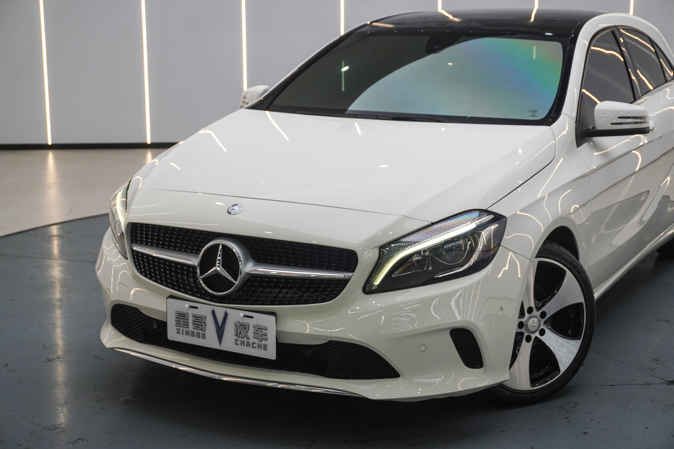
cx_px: 337
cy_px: 224
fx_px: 1095
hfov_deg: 34.2
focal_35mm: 58
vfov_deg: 23.2
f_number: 6.3
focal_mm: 39
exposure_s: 1/80
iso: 500
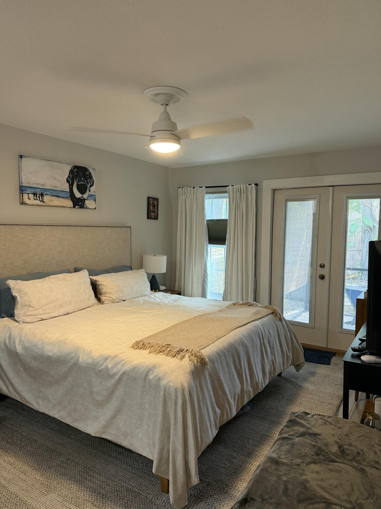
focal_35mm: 24
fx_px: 352
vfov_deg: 71.6
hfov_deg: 56.8
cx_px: 190
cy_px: 254
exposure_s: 1/60
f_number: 1.78
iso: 250
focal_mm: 6.76
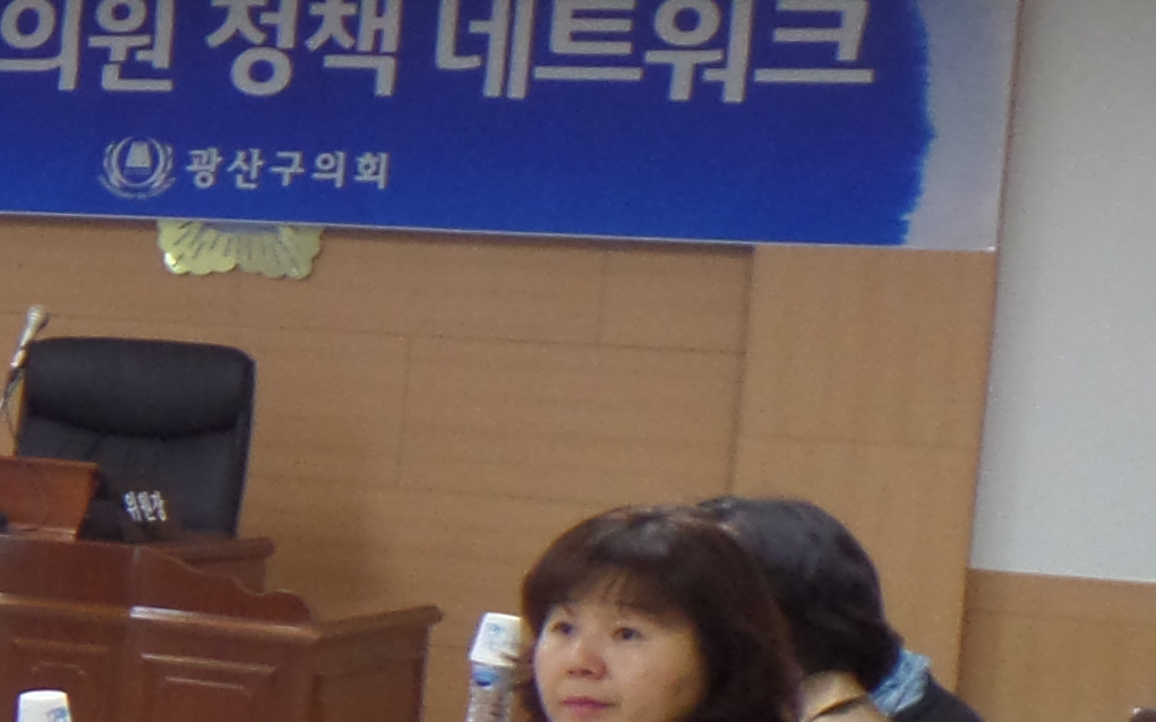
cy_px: 446
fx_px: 3465
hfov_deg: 14.9
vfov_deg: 11.9
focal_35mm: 110
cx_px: -1270
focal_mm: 4.1
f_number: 2.8
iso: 200
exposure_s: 1/30
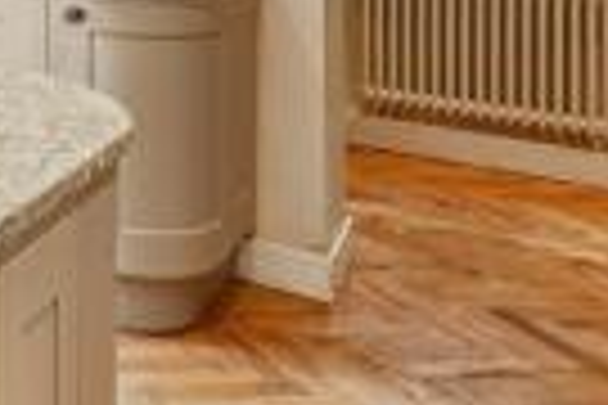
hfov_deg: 24.4
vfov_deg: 19.6
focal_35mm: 62
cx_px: -329
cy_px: -169
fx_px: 1043
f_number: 9
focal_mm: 17.5
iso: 100
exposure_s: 1/4
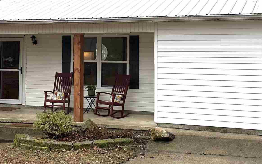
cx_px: 115
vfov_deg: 19.2
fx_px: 478
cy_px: 24
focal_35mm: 67
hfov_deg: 30.6
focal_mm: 6.86
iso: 80
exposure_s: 1/1095
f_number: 1.78
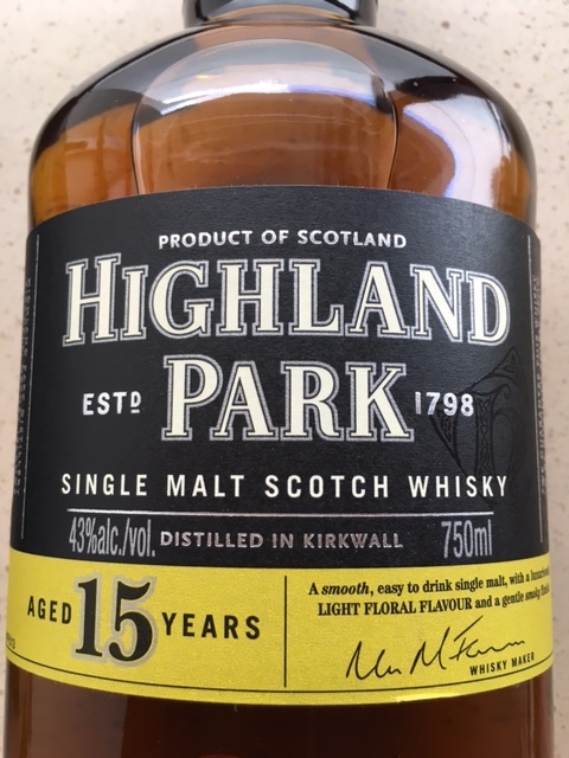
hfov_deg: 48.2
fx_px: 636
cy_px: 379
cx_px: 284
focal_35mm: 29
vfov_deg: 61.7
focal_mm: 4.15
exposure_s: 1/30
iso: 25
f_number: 2.2
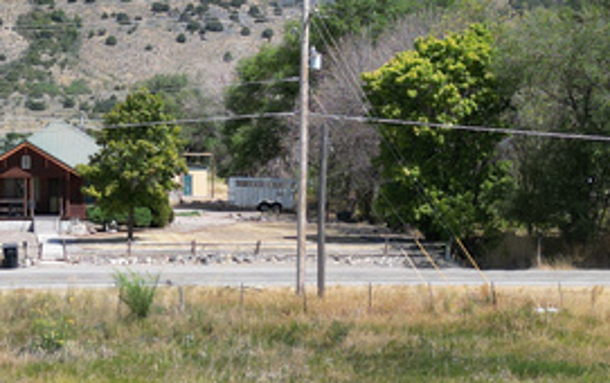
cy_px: 153
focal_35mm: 96
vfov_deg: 13.7
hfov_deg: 21.4
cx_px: 124
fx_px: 1598
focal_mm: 6.72
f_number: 1.7
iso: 100
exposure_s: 1/2000
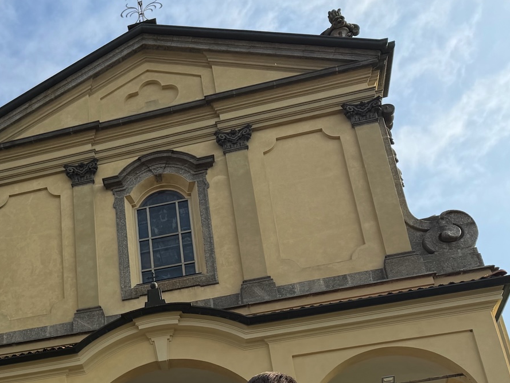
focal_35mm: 54
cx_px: 21
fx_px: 796
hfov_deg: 33.1
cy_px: 417
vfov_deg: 25.2
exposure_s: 1/3584
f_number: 1.78
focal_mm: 6.76
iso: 80
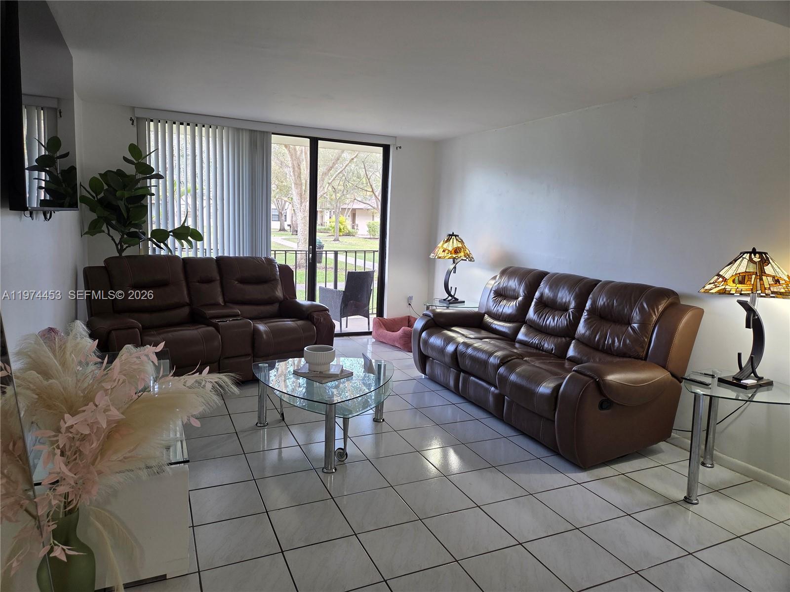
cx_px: 395
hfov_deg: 73.9
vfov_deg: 58.9
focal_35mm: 23
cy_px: 296
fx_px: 525
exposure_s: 1/120
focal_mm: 5.4
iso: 80
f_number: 1.8
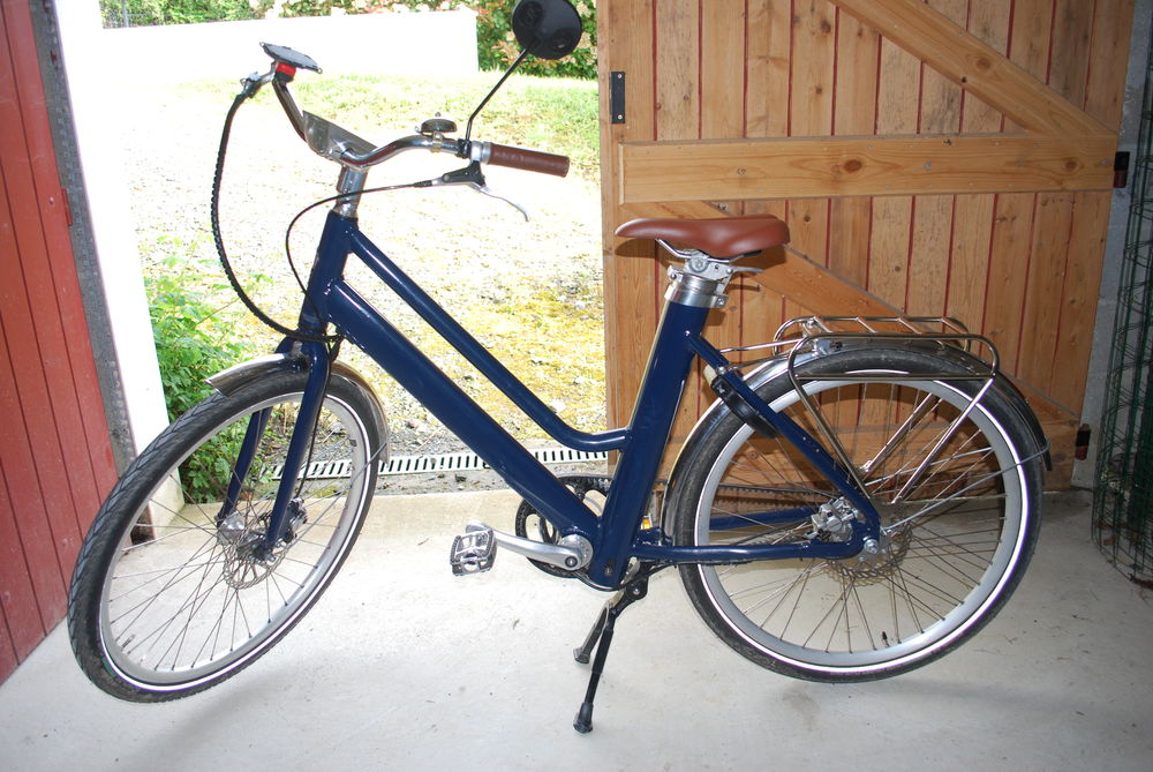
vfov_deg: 48.0
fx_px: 866
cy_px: 386
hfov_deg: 67.3
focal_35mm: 27
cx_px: 576
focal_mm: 18
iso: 200
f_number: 3.5
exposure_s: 1/100
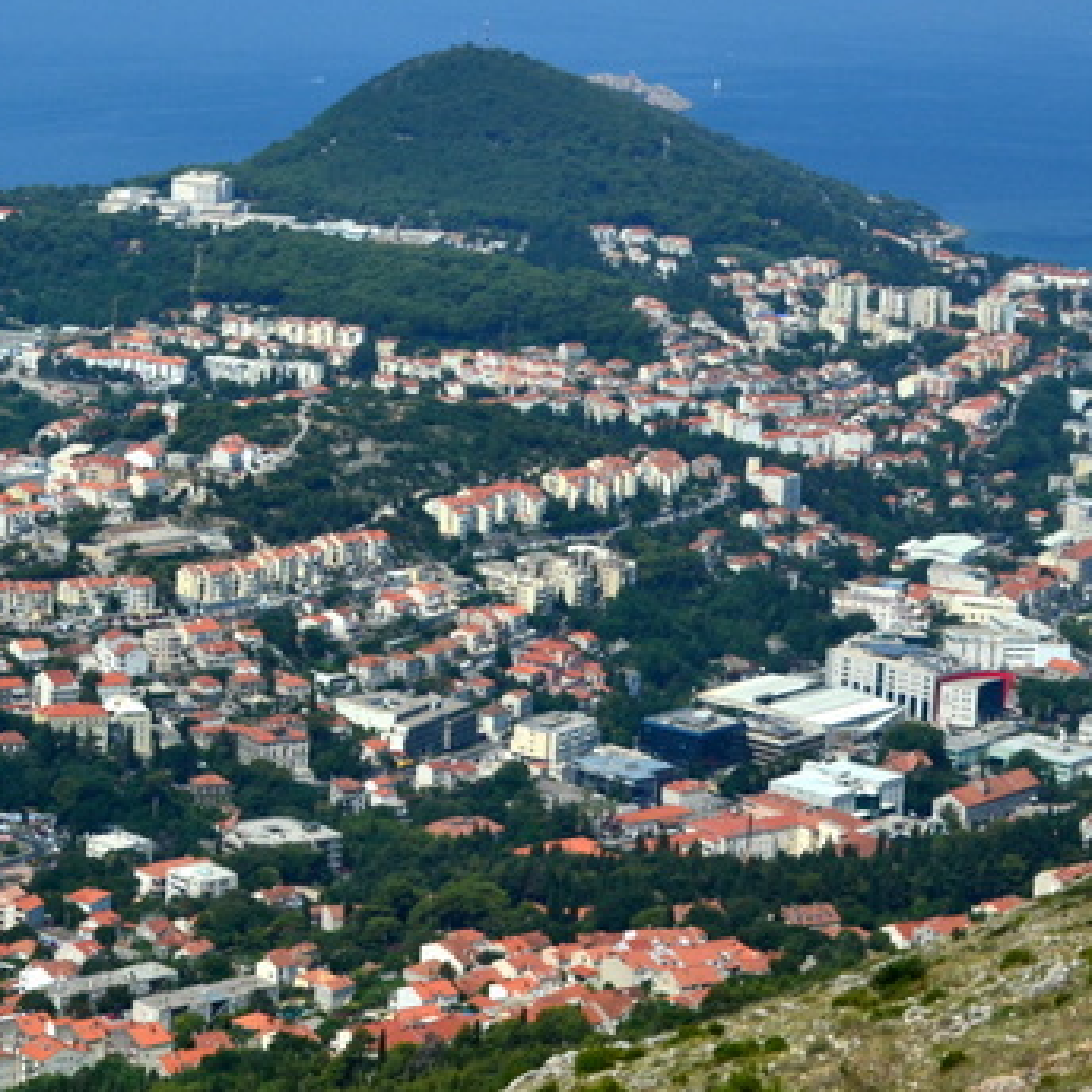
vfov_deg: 18.2
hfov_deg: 17.9
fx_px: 3391
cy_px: 298
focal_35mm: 95
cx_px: 6
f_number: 11
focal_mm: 32
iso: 320
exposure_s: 1/500
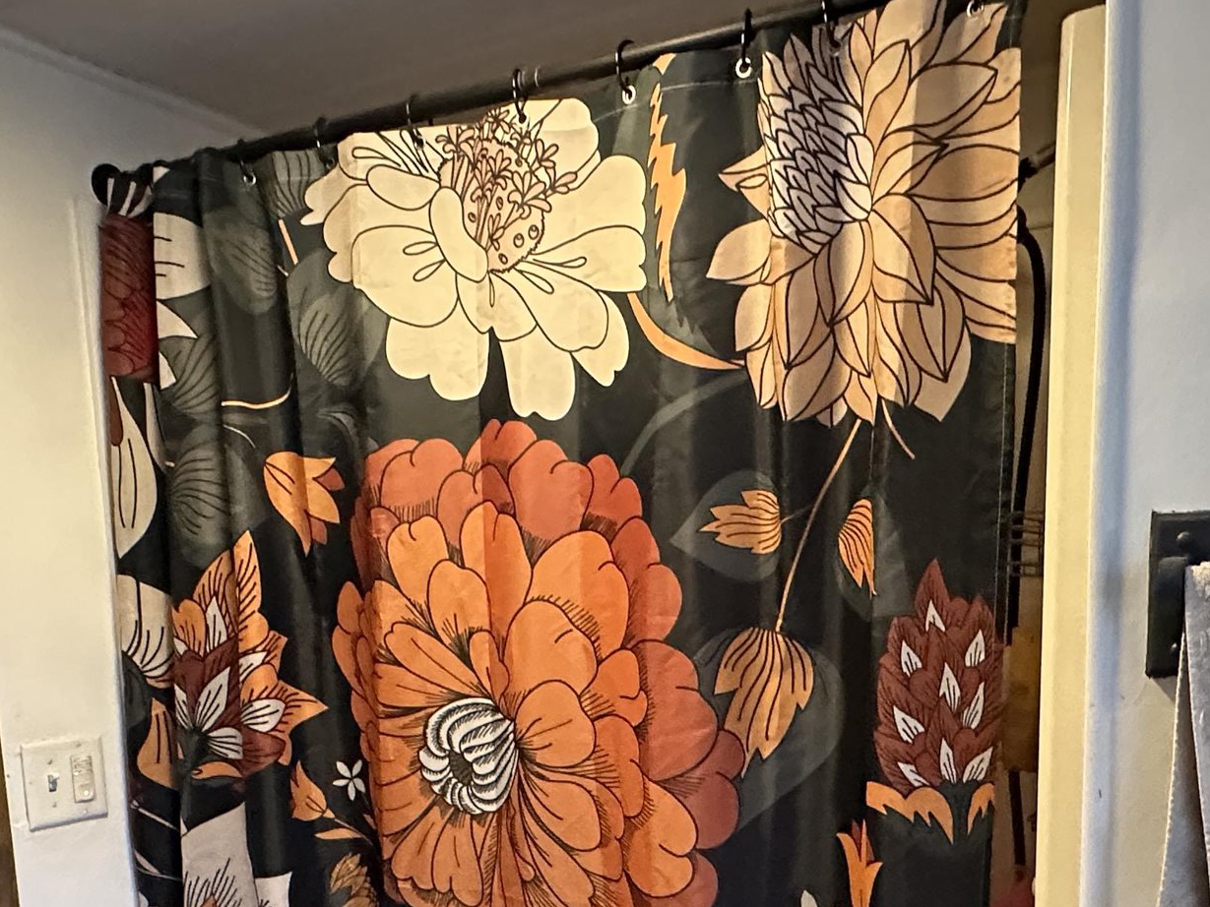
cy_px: 768
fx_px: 1224
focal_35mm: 35
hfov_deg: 52.6
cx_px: 648
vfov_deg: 38.6
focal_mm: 2.22
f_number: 2.2
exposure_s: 1/40
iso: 1000
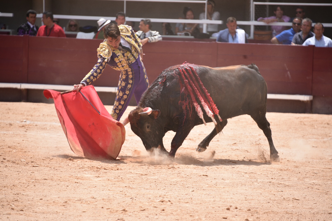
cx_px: 166
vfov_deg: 5.5
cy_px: 110
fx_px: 2305
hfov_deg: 8.2
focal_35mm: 250
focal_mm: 250
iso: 400
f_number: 5.6
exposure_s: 1/1250
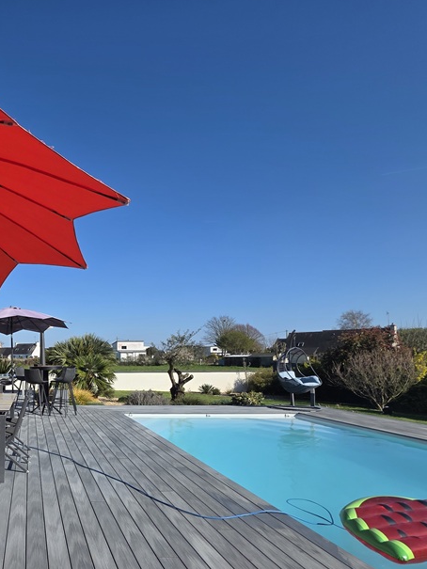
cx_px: 21
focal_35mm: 22
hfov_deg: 51.6
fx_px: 362
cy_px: 347
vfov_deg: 75.4
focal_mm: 2.2
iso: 40
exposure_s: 1/2470
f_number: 1.9
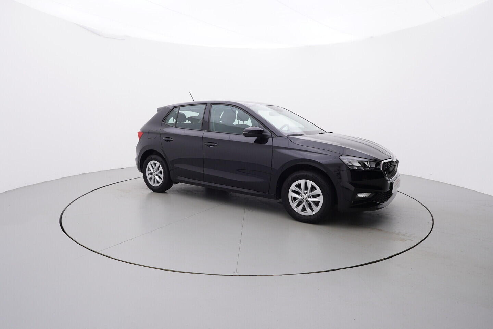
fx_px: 308
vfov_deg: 56.2
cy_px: 164
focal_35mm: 22
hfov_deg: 77.3
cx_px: 246
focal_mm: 15
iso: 200
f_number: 5
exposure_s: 1/80
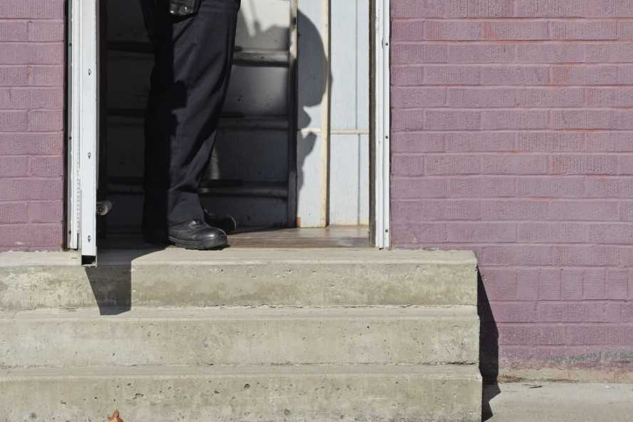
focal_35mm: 393
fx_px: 6911
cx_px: 474
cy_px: -27
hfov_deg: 5.2
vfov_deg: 3.5
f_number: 5.6
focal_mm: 170
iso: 200
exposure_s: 1/2500
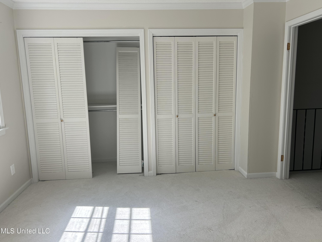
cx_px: 161
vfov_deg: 53.1
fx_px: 242
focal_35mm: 26
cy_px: 121
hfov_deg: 67.3
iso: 50
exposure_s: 1/410
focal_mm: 5.7
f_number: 1.5
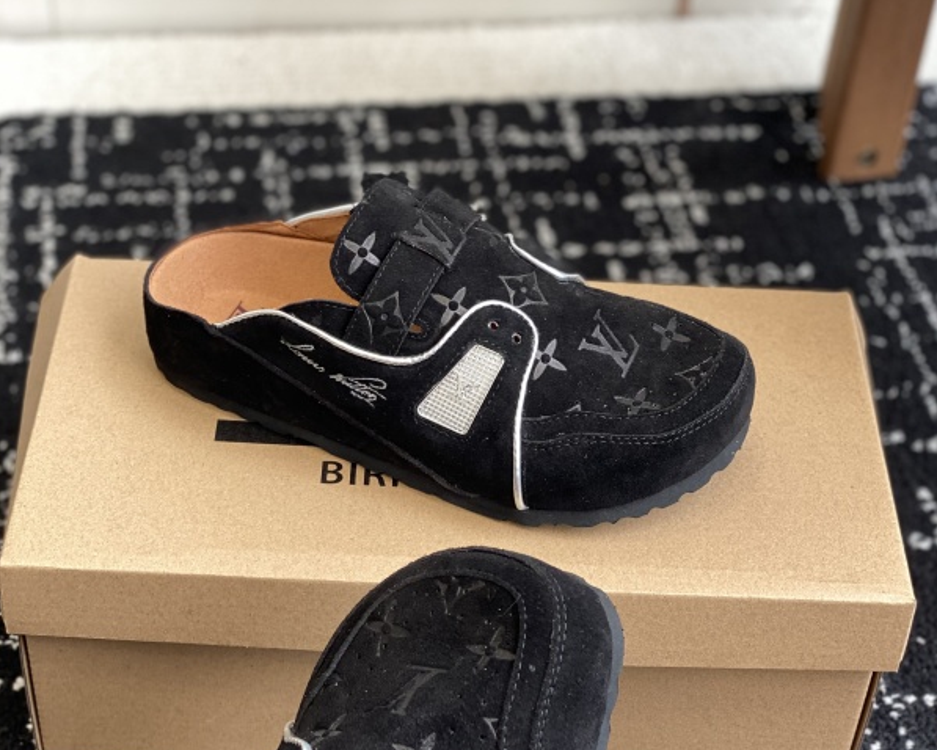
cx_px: 469
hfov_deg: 27.9
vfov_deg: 22.5
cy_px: 441
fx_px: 1886
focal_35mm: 68
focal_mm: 6
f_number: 2
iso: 64
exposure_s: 1/122
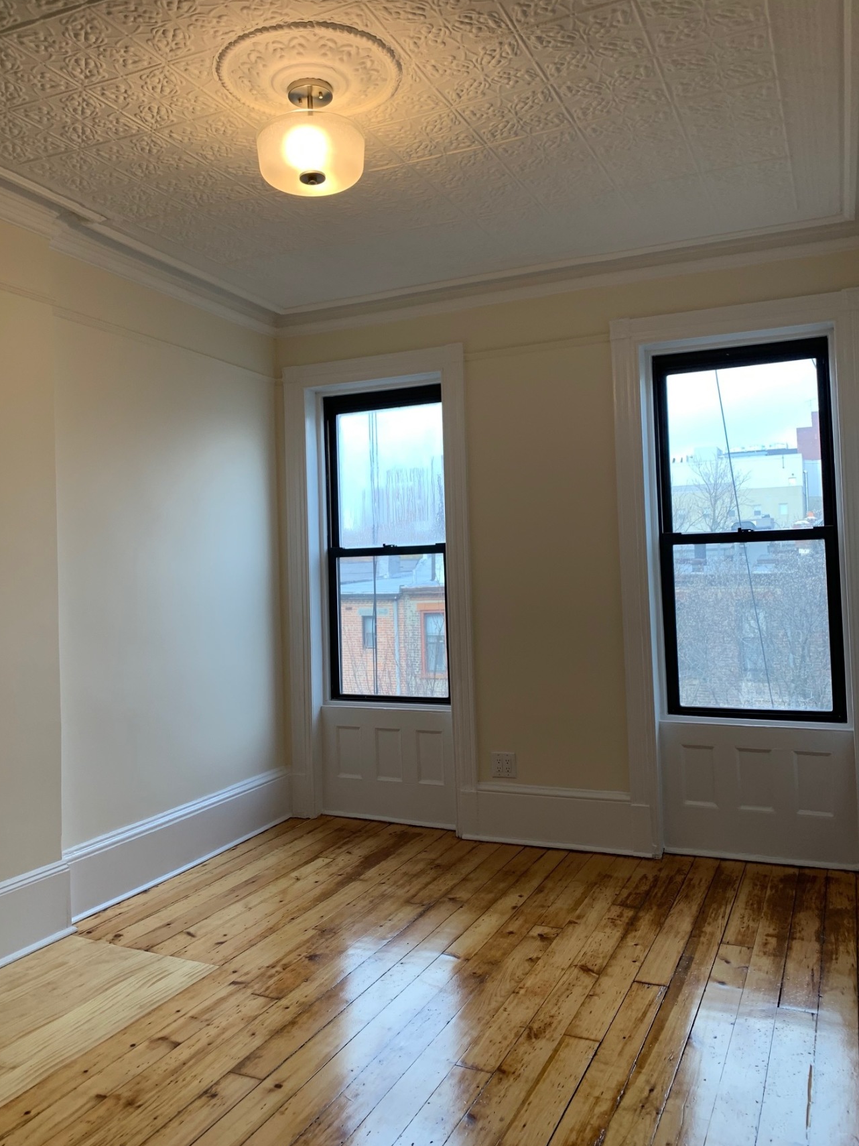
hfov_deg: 49.7
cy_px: 547
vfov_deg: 63.4
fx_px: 926
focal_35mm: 28
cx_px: 399
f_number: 1.8
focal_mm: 4.25
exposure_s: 1/120
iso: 64
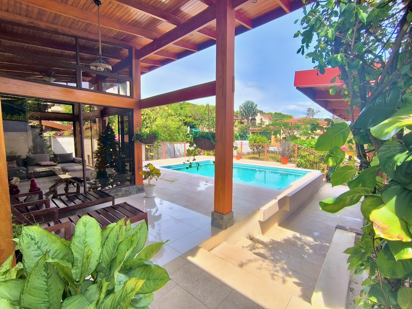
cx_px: 206
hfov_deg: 94.5
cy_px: 154
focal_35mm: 16
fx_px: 190
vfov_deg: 78.1
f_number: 2.2
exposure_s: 1/366
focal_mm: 1.65
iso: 50
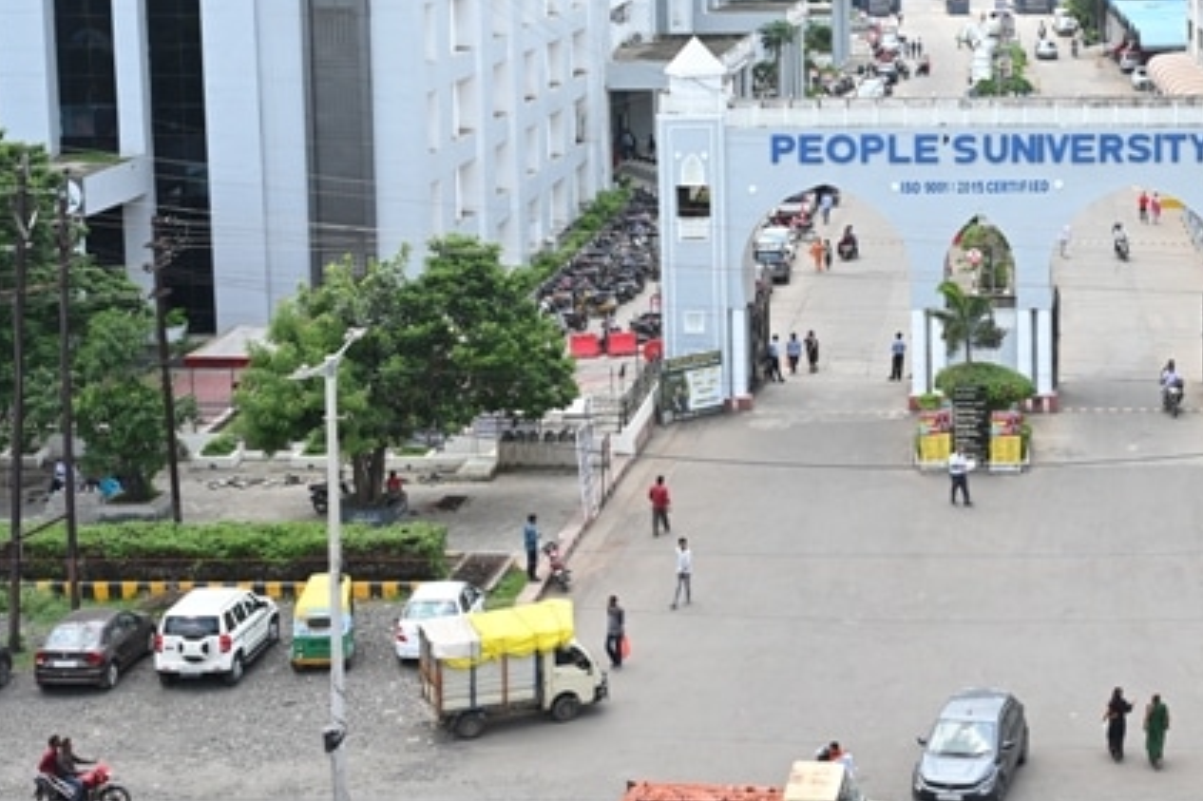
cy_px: 134
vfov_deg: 18.9
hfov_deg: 27.9
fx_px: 2372
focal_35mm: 71
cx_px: 949
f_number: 5.6
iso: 100
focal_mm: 39
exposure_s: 1/160
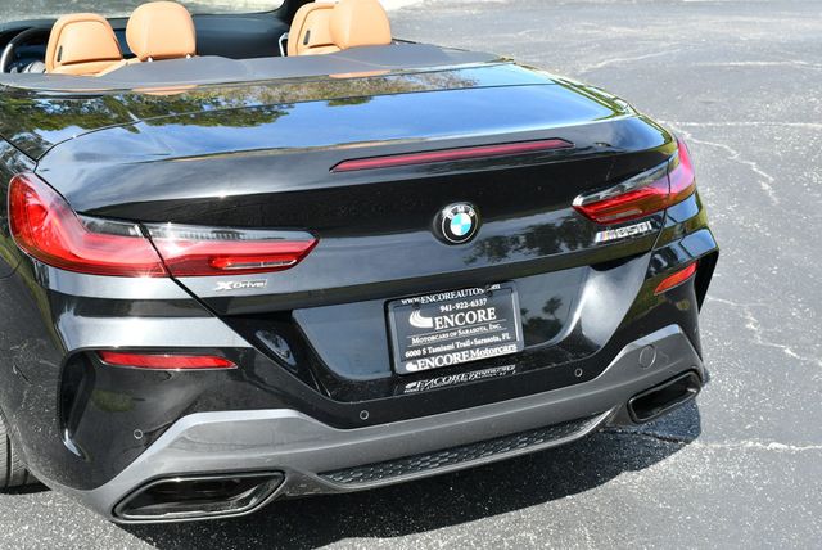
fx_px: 1234
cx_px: 411
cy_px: 275
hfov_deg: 36.8
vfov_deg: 25.1
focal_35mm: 54
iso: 200
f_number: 7.1
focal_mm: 27
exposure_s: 1/250
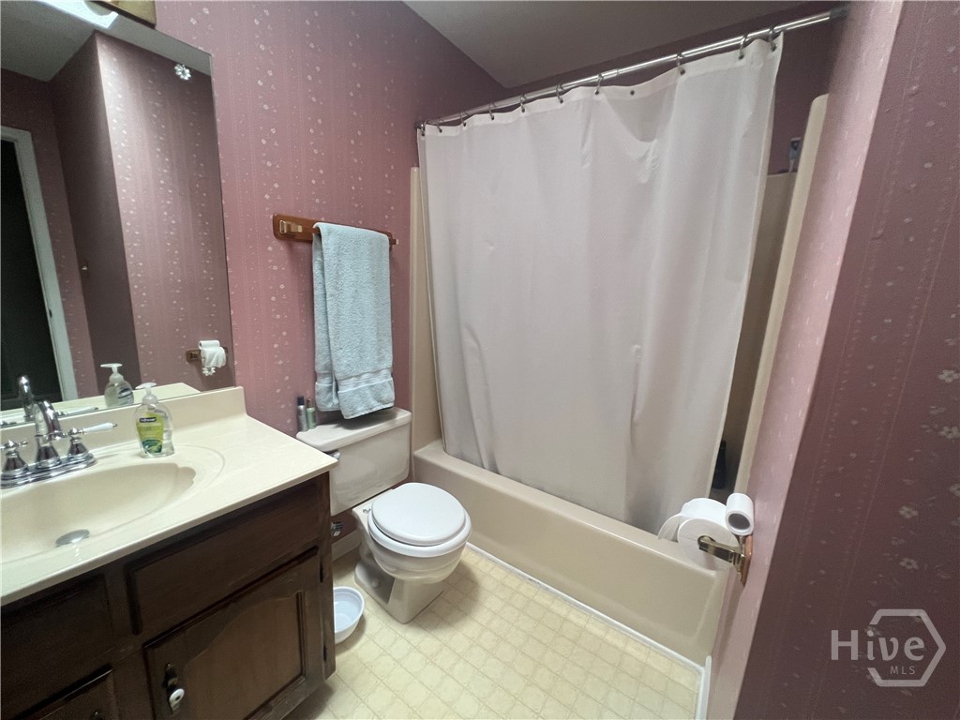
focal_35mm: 13
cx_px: 480
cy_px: 360
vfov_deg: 89.9
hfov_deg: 106.2
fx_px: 361
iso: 320
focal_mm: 1.57
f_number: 1.8
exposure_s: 1/60
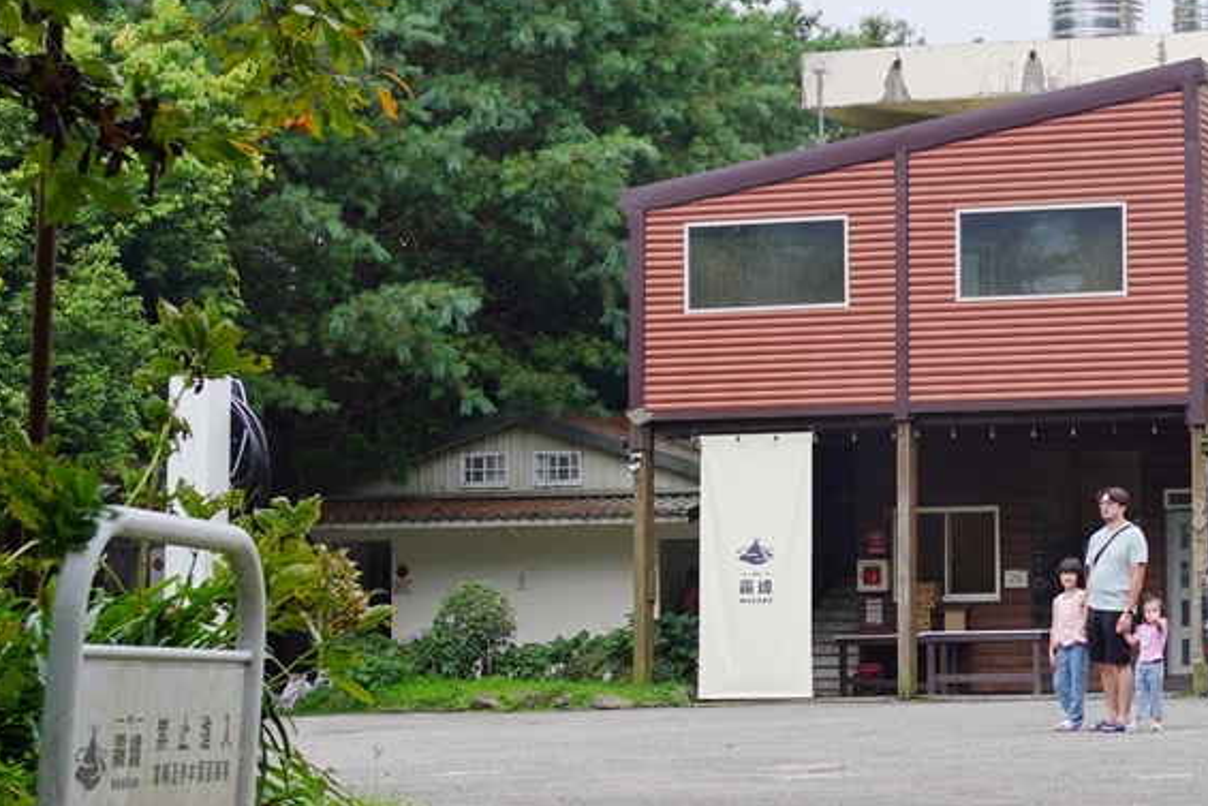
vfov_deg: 13.0
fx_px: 3526
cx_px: 1167
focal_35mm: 105
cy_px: 212
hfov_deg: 19.0
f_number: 5
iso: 100
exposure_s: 1/125
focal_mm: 33
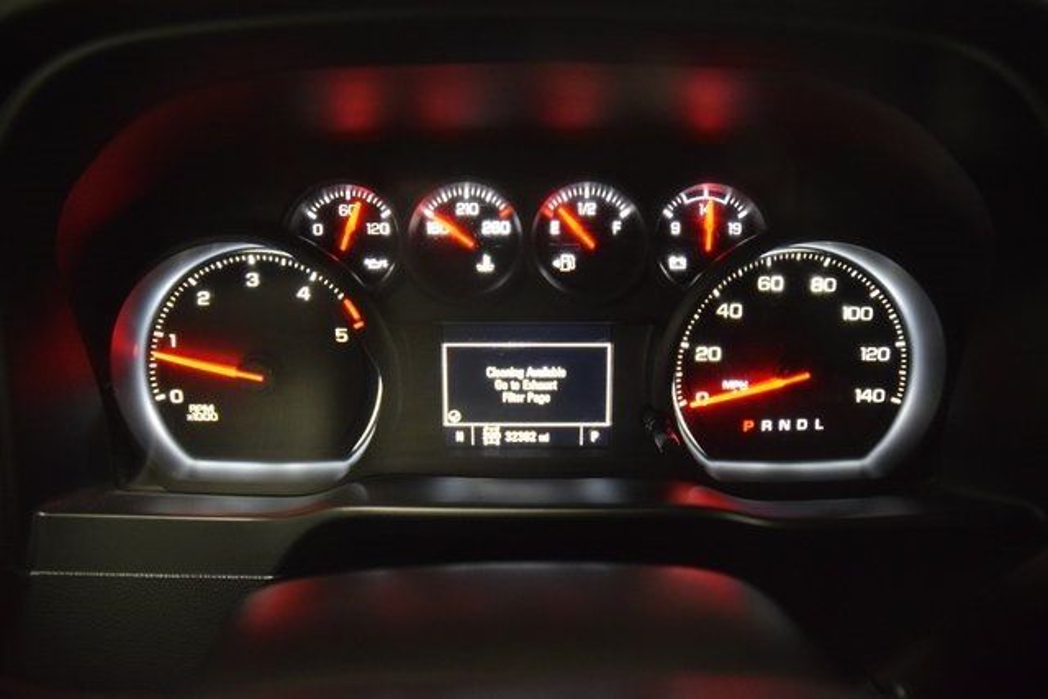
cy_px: 350
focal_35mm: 27
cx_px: 524
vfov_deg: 48.0
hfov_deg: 67.4
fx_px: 786
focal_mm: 18
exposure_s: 1/60
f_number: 3.5
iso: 3200
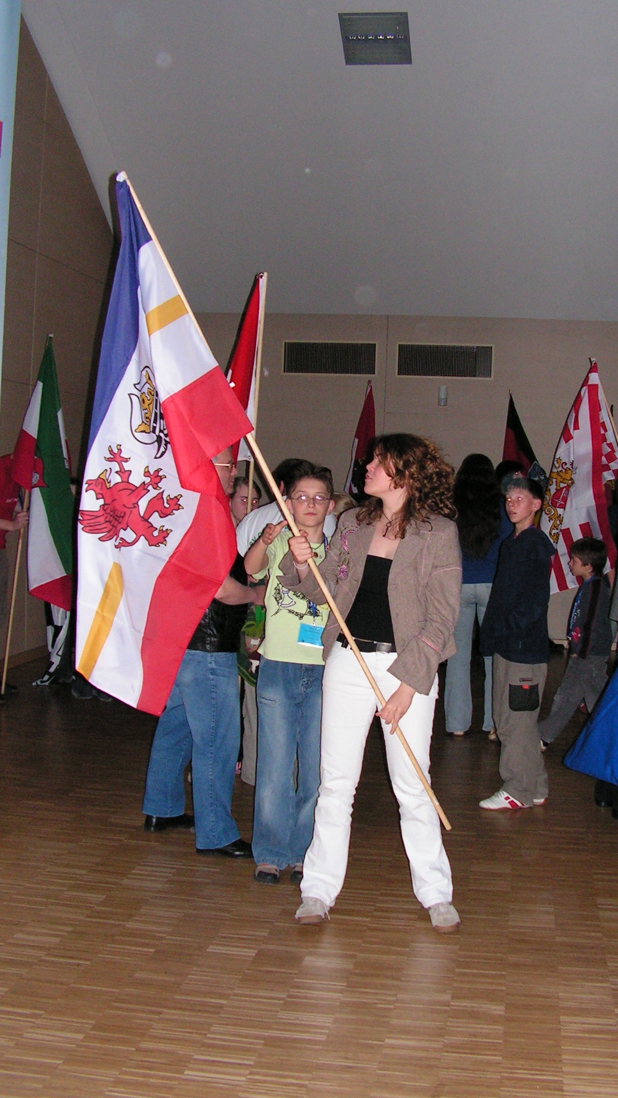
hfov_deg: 29.7
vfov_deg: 50.5
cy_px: 543
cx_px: 352
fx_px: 1165
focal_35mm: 40
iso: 200
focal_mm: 6
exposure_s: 1/40
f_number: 3.2
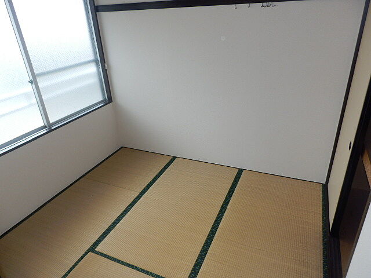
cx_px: 186
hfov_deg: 71.6
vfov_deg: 56.8
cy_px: 139
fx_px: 257
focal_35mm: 24
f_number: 3
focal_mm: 4.2
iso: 100
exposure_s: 1/30
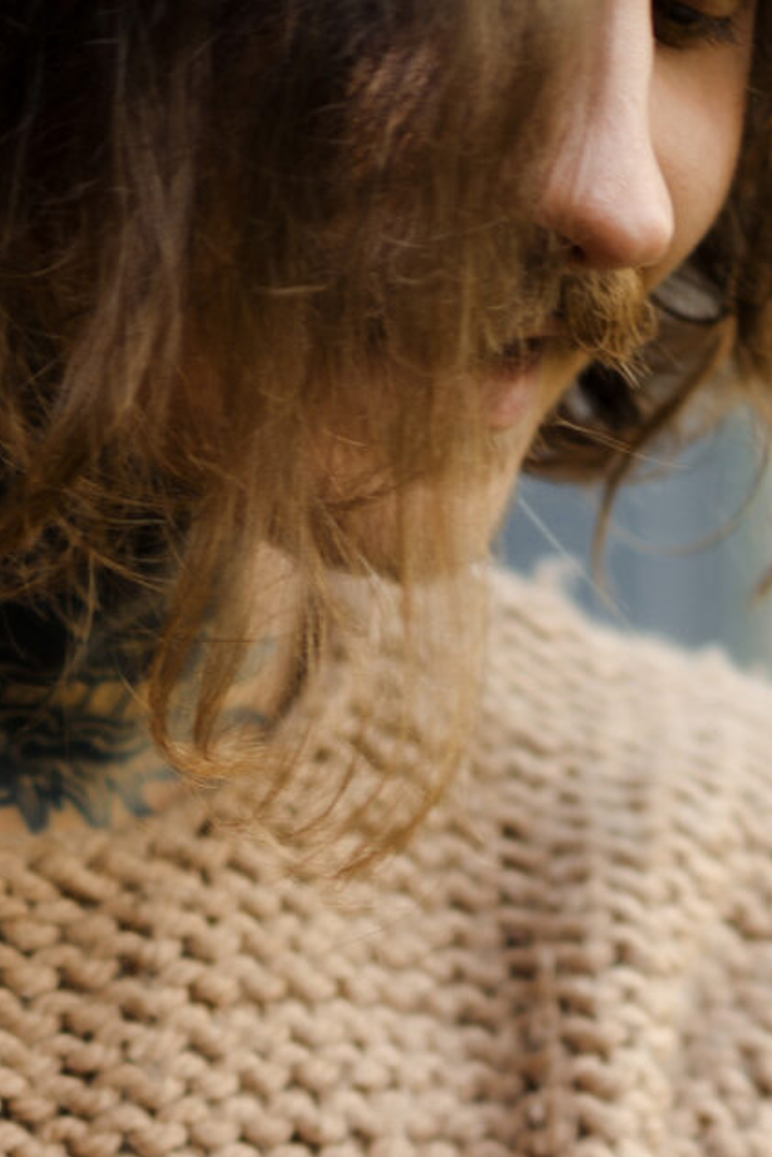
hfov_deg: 6.2
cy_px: 2132
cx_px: 304
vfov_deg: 8.9
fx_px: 7137
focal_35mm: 222
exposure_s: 1/250
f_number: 1.8
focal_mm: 55
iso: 100
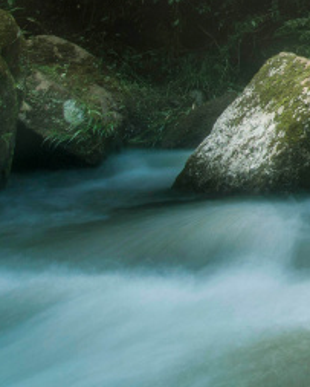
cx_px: 777
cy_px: -138
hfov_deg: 13.3
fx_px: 916
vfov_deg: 21.2
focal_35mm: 80
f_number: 11
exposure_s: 10
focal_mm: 18
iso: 100
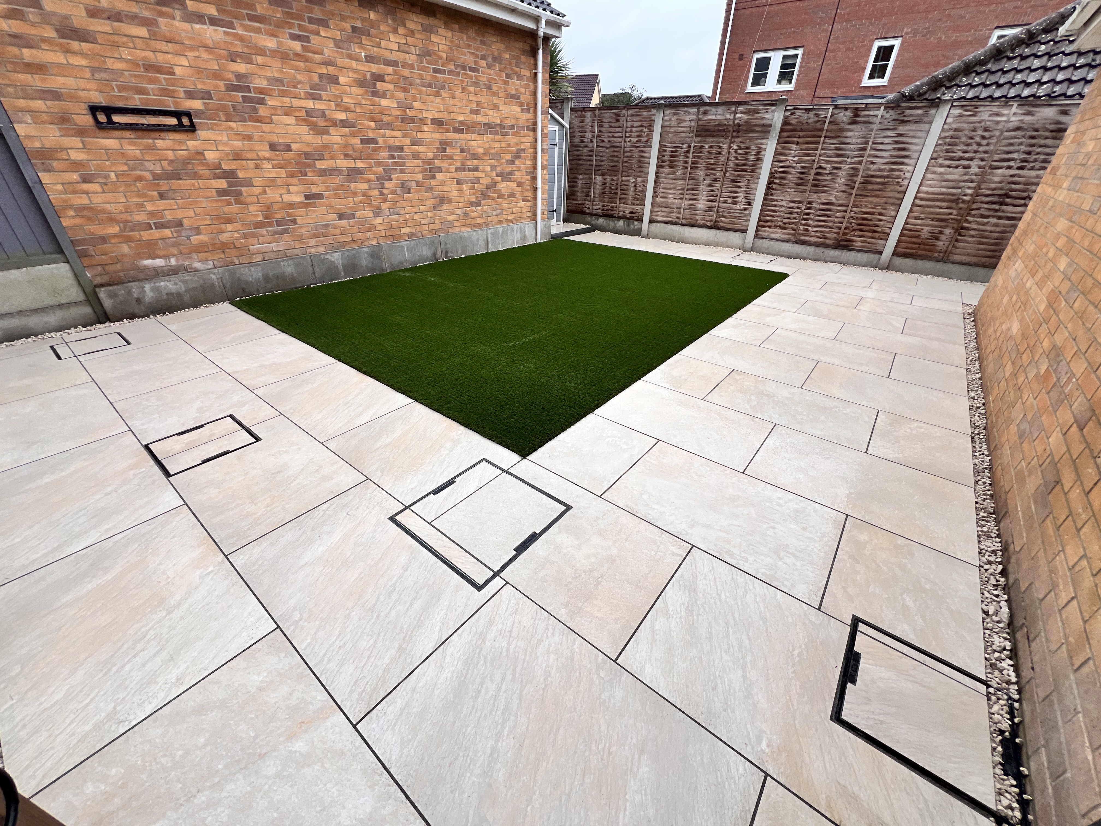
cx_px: 550
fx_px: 413
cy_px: 413
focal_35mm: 13
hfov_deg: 106.2
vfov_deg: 89.9
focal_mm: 1.57
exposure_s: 1/282
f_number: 1.8
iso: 32
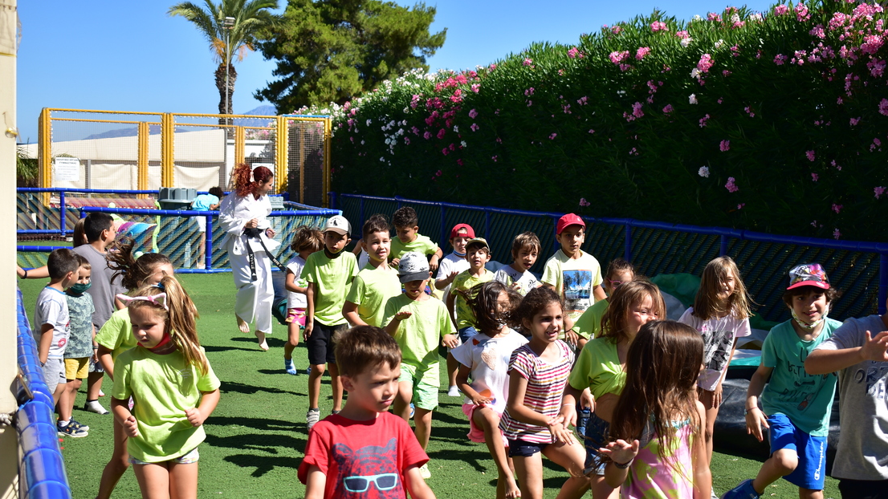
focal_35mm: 50
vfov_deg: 24.1
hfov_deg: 41.7
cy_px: 289
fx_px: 1166
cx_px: 440
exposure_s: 1/640
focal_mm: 31
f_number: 4.2
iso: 100
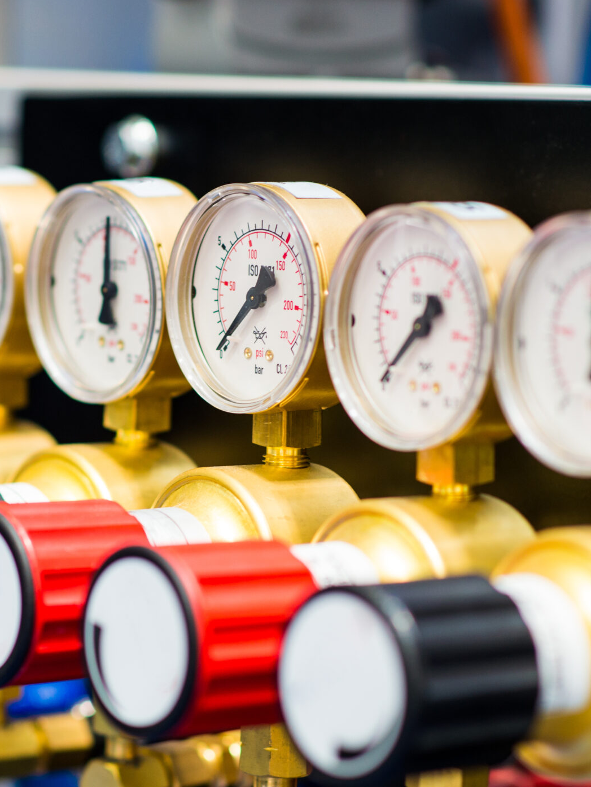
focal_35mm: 150
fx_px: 3413
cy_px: 433
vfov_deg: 13.2
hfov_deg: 9.9
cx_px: 206
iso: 400
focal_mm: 85
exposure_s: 1/200
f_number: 2.8
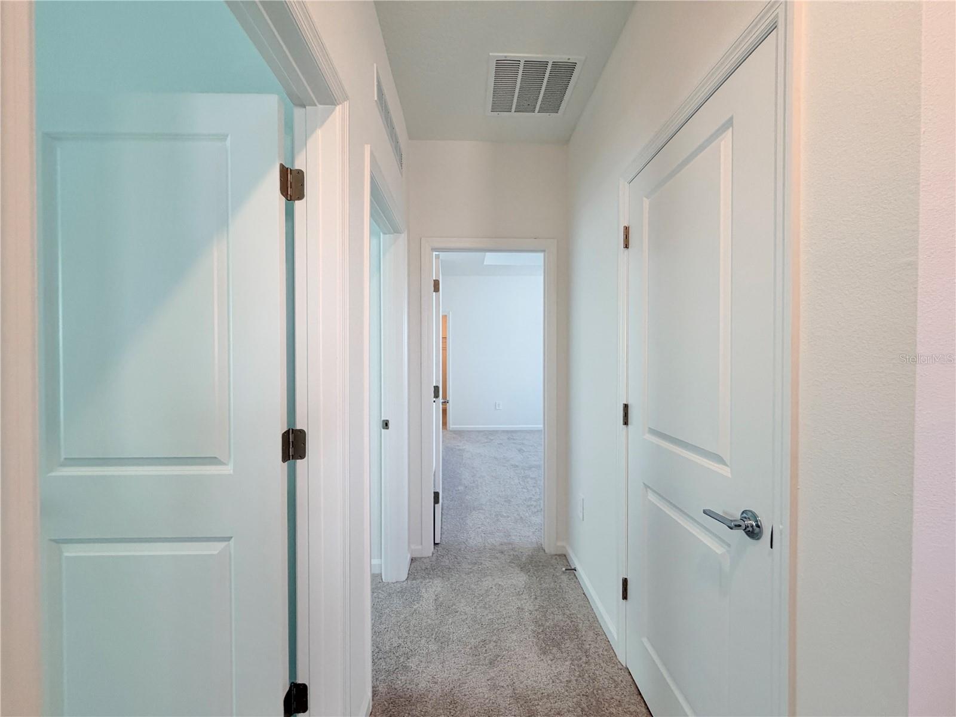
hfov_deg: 102.1
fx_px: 387
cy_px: 358
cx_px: 478
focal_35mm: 14
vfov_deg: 85.7
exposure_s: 1/120
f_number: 2.2
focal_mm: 2.22
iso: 200
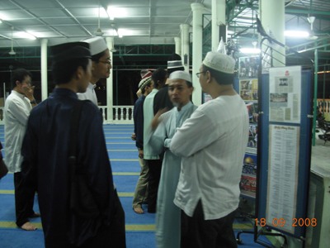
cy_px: 124
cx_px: 165
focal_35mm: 38
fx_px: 362
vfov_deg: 37.7
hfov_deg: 49.0
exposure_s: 1/4
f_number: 2.9
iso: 231
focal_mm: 6.3
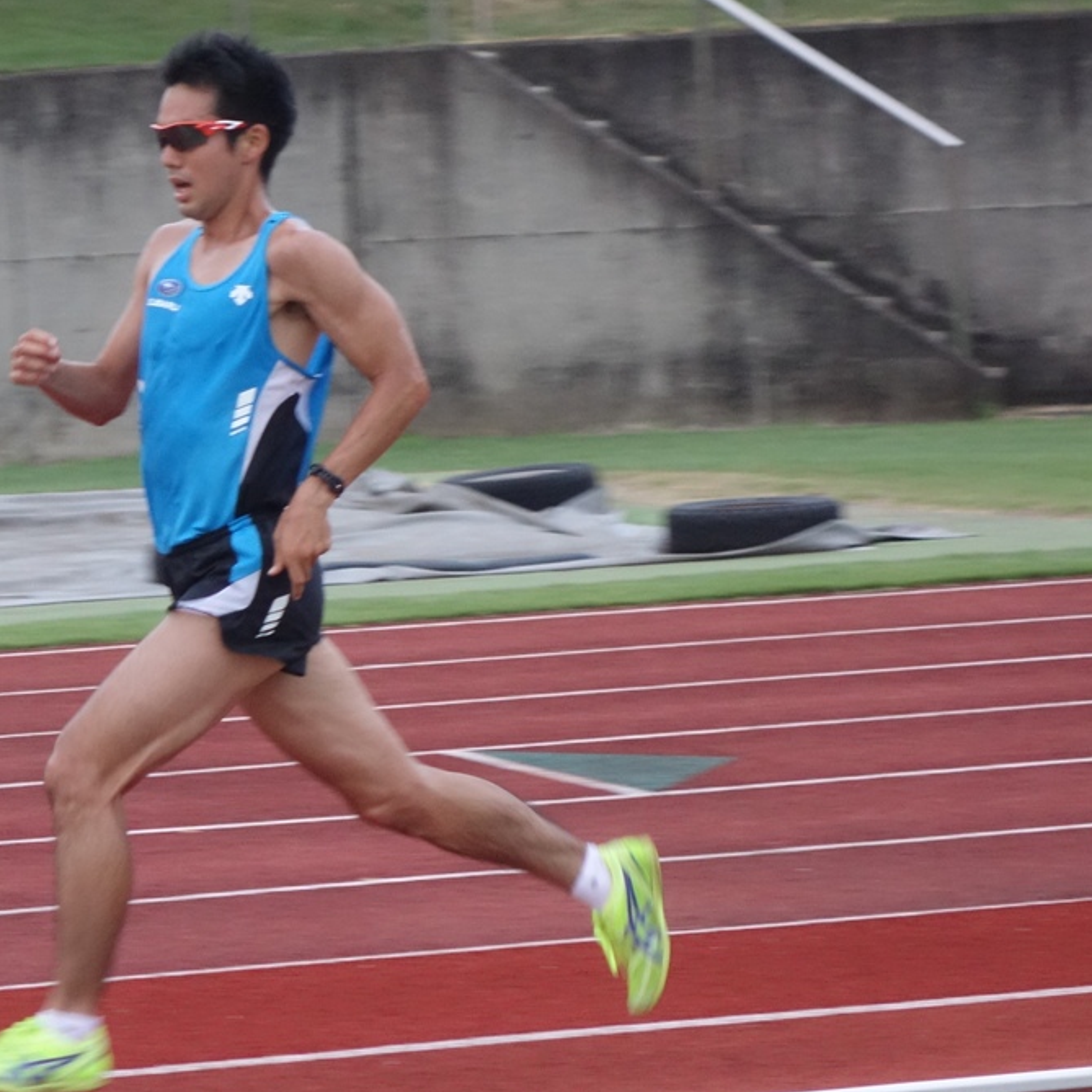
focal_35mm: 130
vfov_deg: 13.4
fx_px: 4640
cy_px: 547
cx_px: 274
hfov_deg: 13.4
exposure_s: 1/160
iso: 800
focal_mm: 36.97
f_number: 4.9
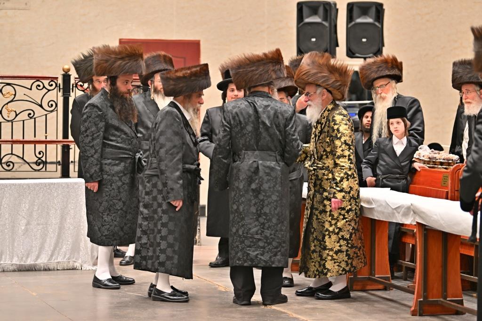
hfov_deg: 16.4
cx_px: 241
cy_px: 160
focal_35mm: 125
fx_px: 1674
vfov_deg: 11.0
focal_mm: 125
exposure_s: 1/400
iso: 800
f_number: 2.8
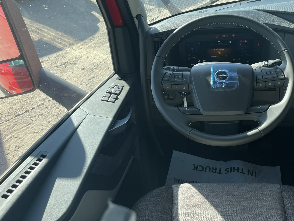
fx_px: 306
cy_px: 89
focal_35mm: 36
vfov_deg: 39.5
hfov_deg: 50.9
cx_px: 182
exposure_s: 1/670
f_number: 1.6
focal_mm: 4.2
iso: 32
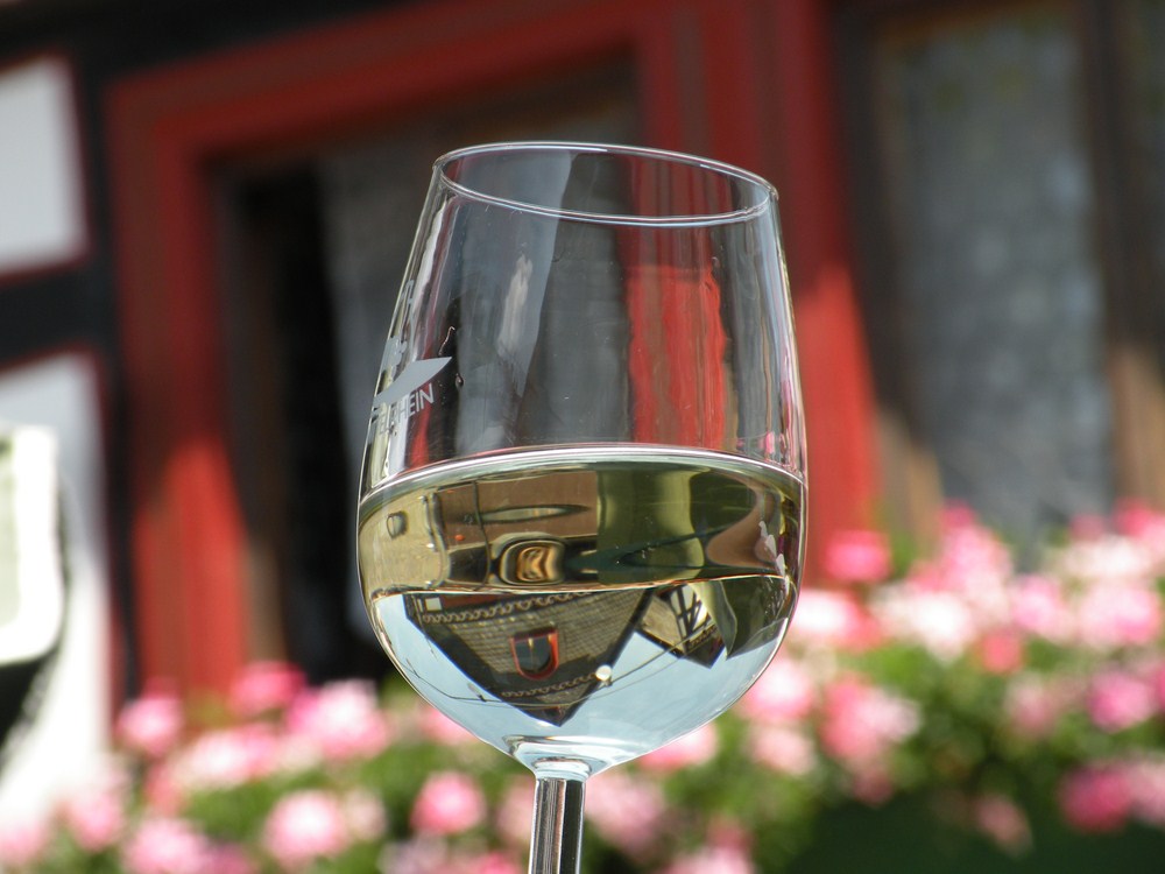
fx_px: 7000
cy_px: 437
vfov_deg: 7.1
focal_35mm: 208
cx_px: 582
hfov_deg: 9.5
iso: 64
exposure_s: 1/152
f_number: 5.6
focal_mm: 36.9
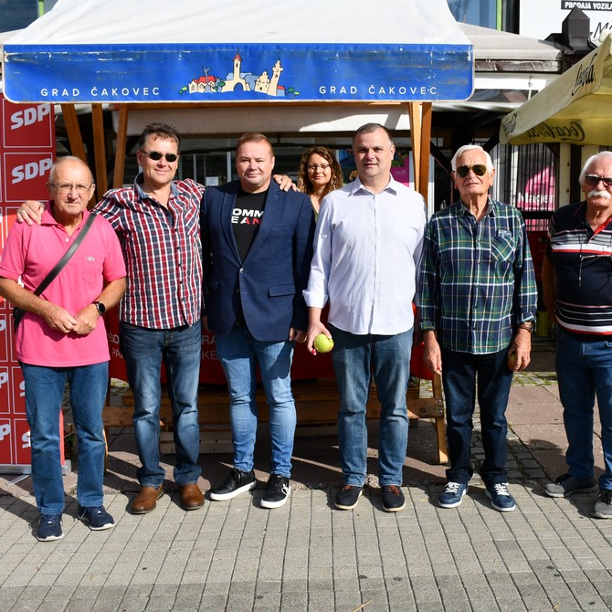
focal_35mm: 39
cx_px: 360
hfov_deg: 42.7
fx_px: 780
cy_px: 307
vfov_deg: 42.8
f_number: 9
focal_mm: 20
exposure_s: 1/320
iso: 100
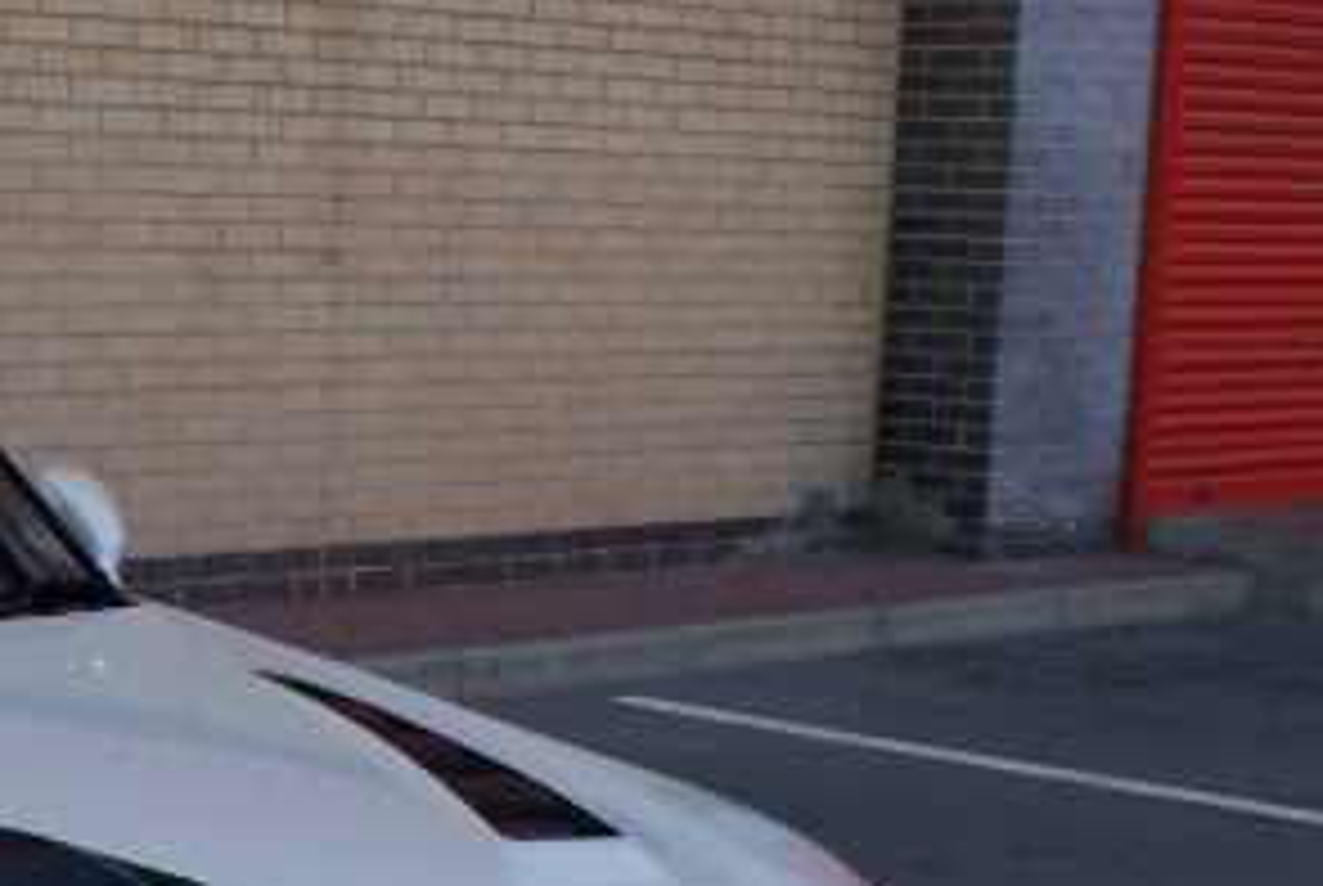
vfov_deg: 13.8
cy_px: 893
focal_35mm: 98
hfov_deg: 20.1
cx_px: -7
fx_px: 3607
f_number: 7.1
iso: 100
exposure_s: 1/60
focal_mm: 24
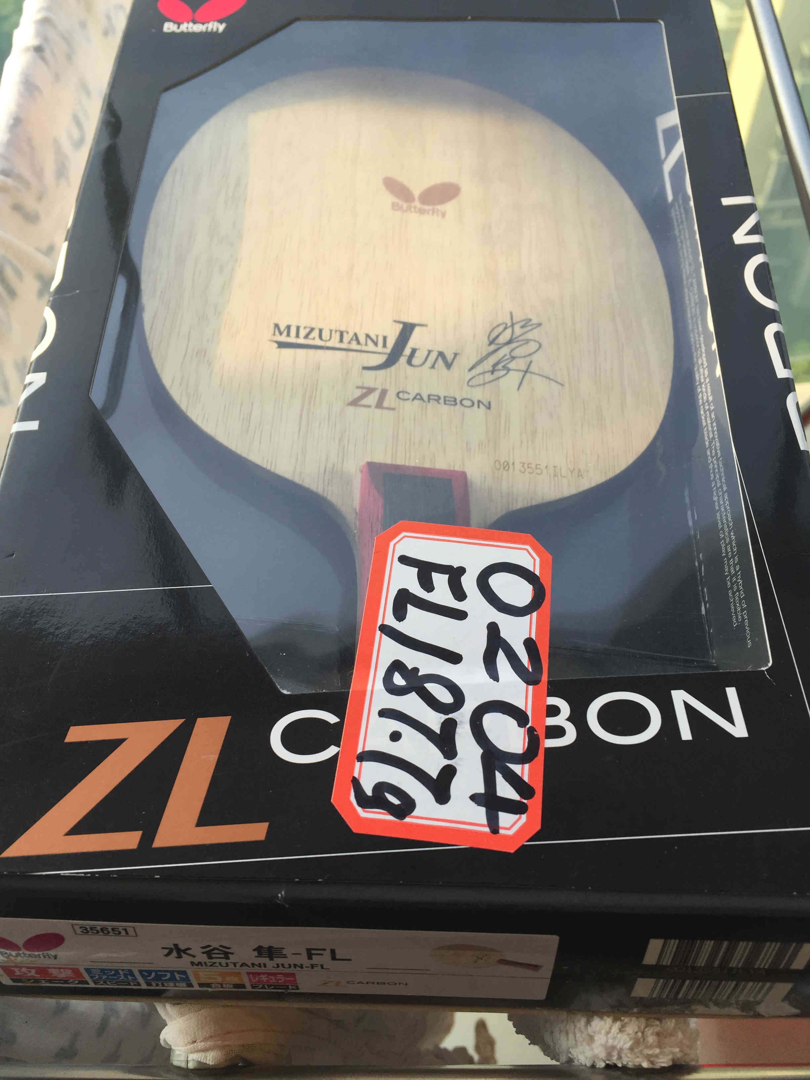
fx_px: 905
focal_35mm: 29
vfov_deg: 61.7
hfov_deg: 48.2
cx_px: 405
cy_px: 540
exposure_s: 1/366
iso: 32
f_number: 2.2
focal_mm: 4.15
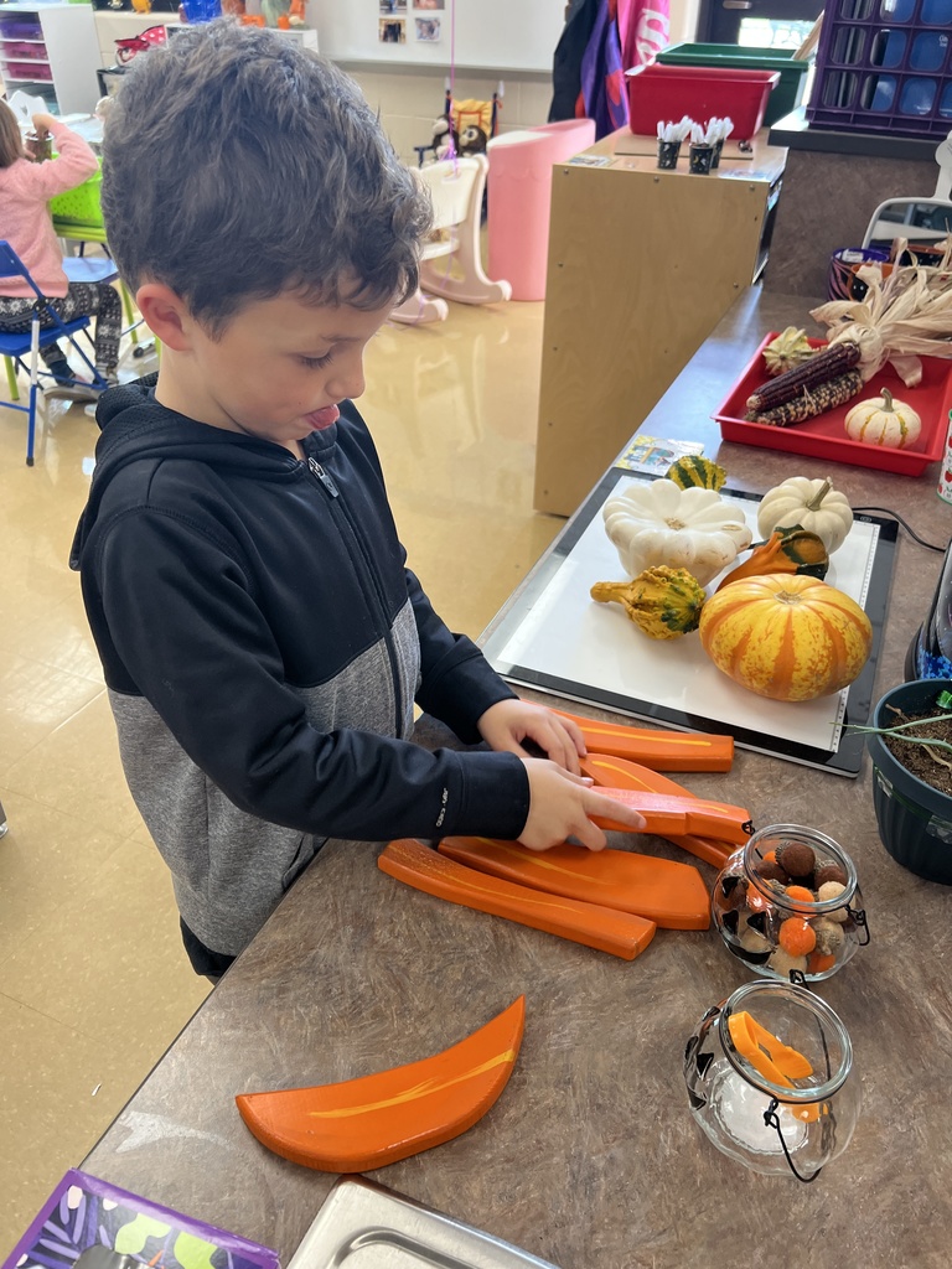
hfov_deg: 53.1
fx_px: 953
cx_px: 476
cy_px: 634
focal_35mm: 26
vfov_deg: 67.3
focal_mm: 5.7
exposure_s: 1/120
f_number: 1.5
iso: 100
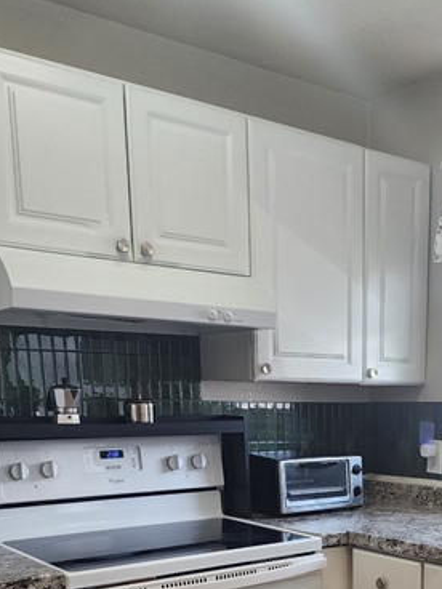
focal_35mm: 48
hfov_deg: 29.3
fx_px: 817
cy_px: 546
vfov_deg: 36.8
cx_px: 378
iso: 200
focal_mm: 6.4
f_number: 1.8
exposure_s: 1/120
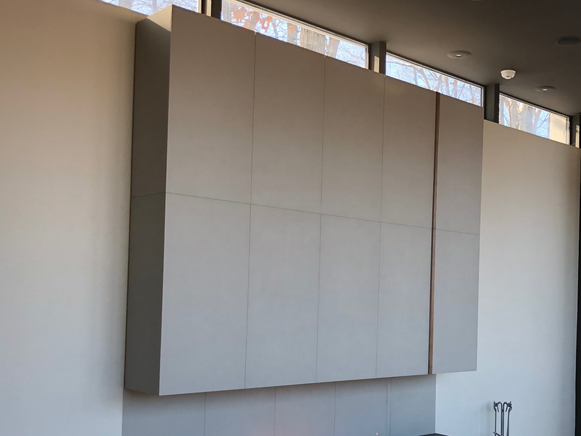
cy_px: 296
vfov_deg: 33.3
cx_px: 369
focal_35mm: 43
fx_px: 722
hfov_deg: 43.5
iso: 25
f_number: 1.8
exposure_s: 1/120
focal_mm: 4
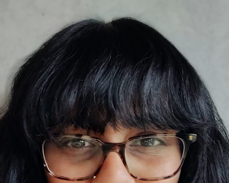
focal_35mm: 46
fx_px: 312
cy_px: 194
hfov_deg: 40.2
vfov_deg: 29.9
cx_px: 93
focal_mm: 3.45
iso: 400
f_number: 2
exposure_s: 1/33
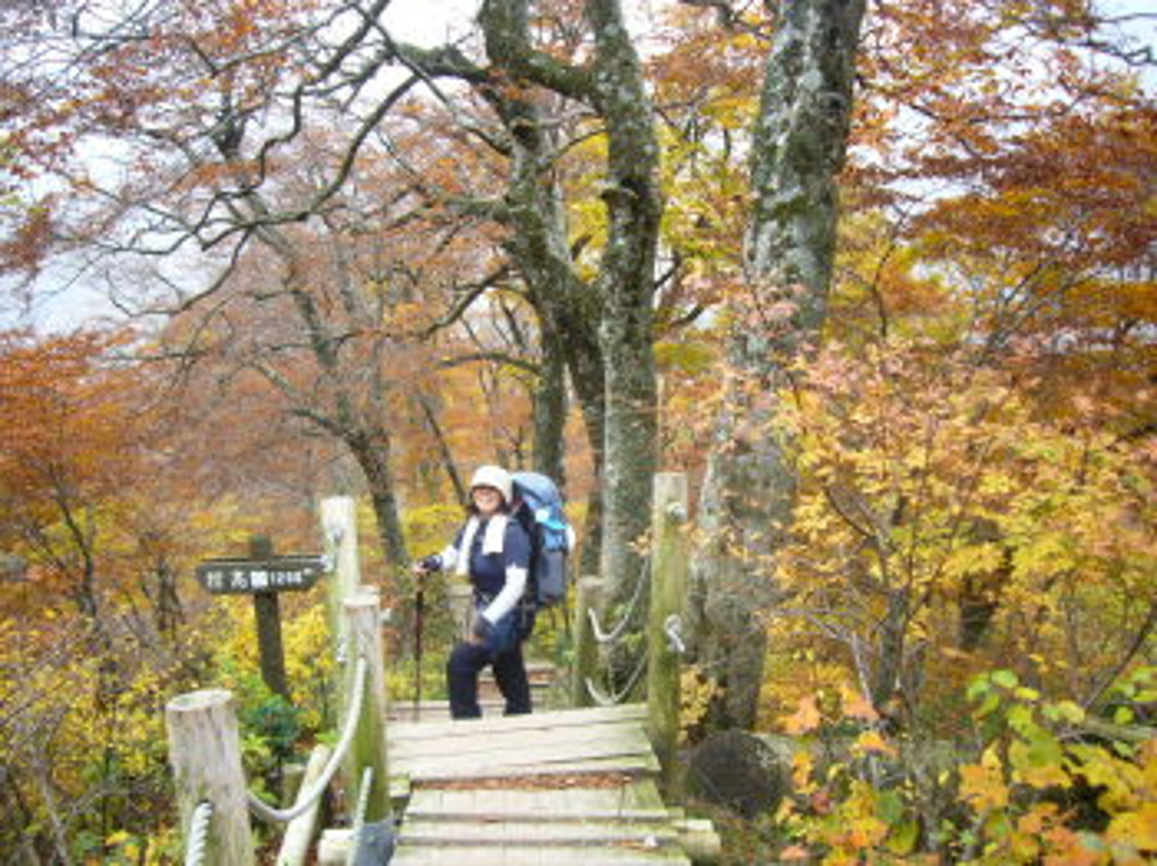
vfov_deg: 49.7
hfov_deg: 63.5
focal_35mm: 28
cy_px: 433
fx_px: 935
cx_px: 578
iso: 80
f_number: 2.8
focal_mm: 4.6
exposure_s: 1/50
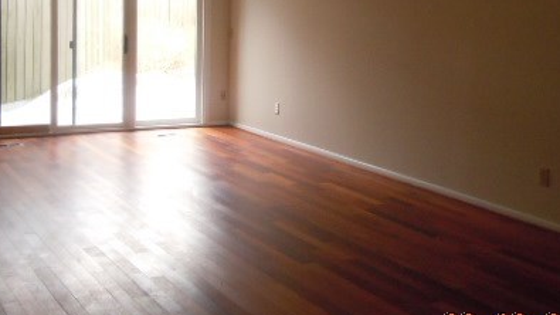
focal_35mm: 53
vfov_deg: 22.3
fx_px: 787
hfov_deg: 39.0
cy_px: 62
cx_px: 217
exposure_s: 1/40
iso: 400
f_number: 3.5
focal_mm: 5.4
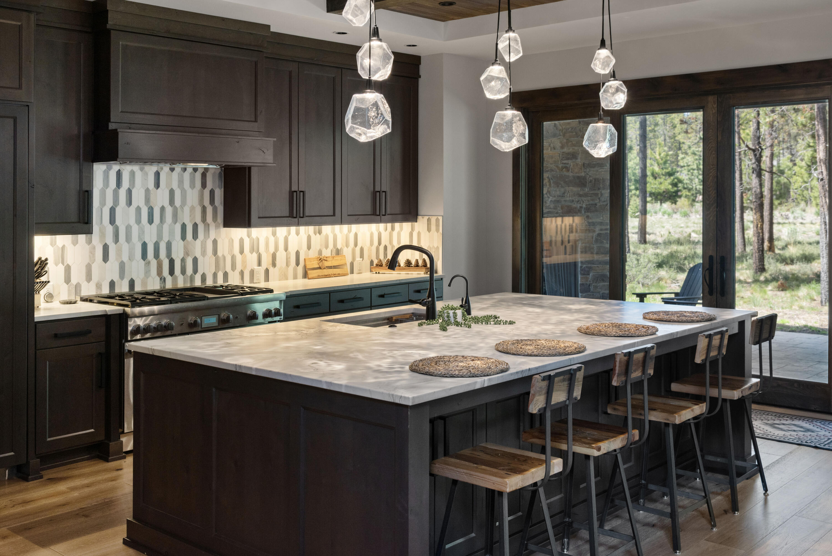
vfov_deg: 35.1
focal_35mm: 38
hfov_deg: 50.7
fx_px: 878
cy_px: 278
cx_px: 416
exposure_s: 1/15
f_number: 8
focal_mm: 38
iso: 200
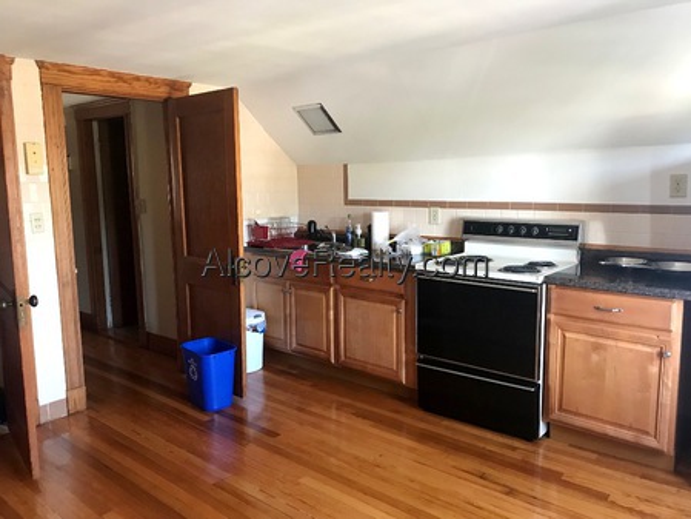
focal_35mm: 28
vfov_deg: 49.8
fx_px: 559
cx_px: 346
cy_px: 260
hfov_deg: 63.4
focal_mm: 3.99
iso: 100
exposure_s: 1/16
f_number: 1.8
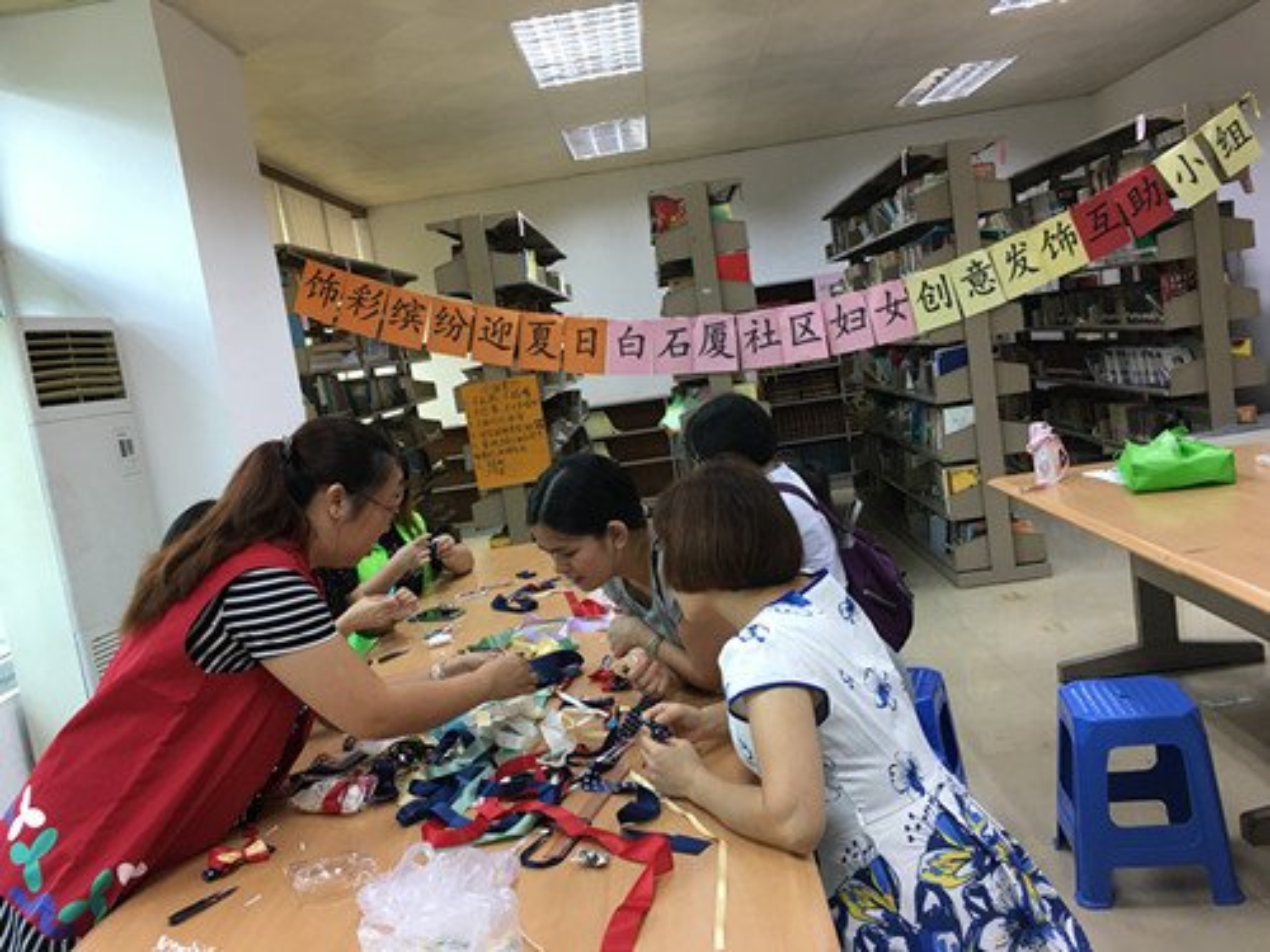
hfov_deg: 61.7
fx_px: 1064
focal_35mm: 29
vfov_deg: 48.2
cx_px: 635
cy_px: 476
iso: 40
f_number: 2.2
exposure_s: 1/17
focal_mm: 4.15
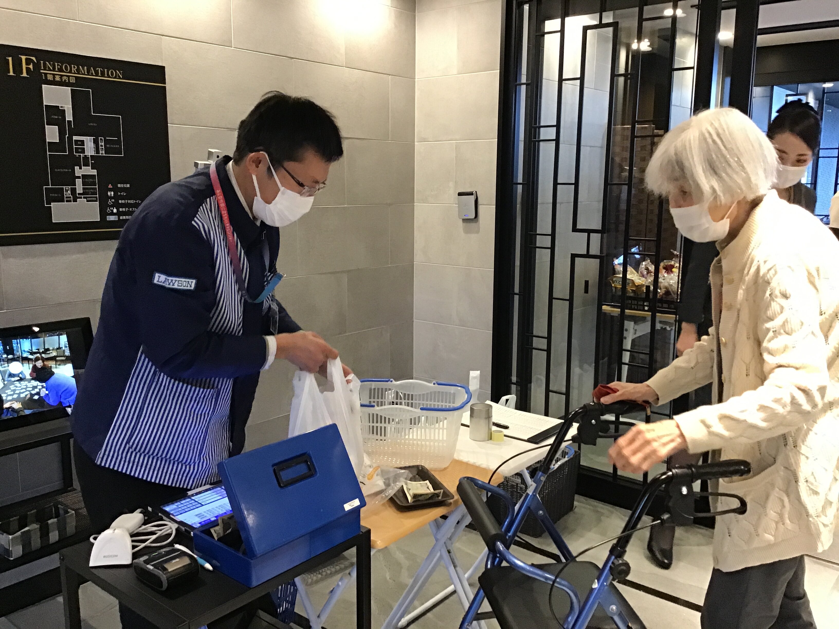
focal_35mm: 31
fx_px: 751
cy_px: 314
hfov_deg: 58.4
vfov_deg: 45.4
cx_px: 420
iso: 160
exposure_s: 1/30
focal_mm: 3.3
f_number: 2.4
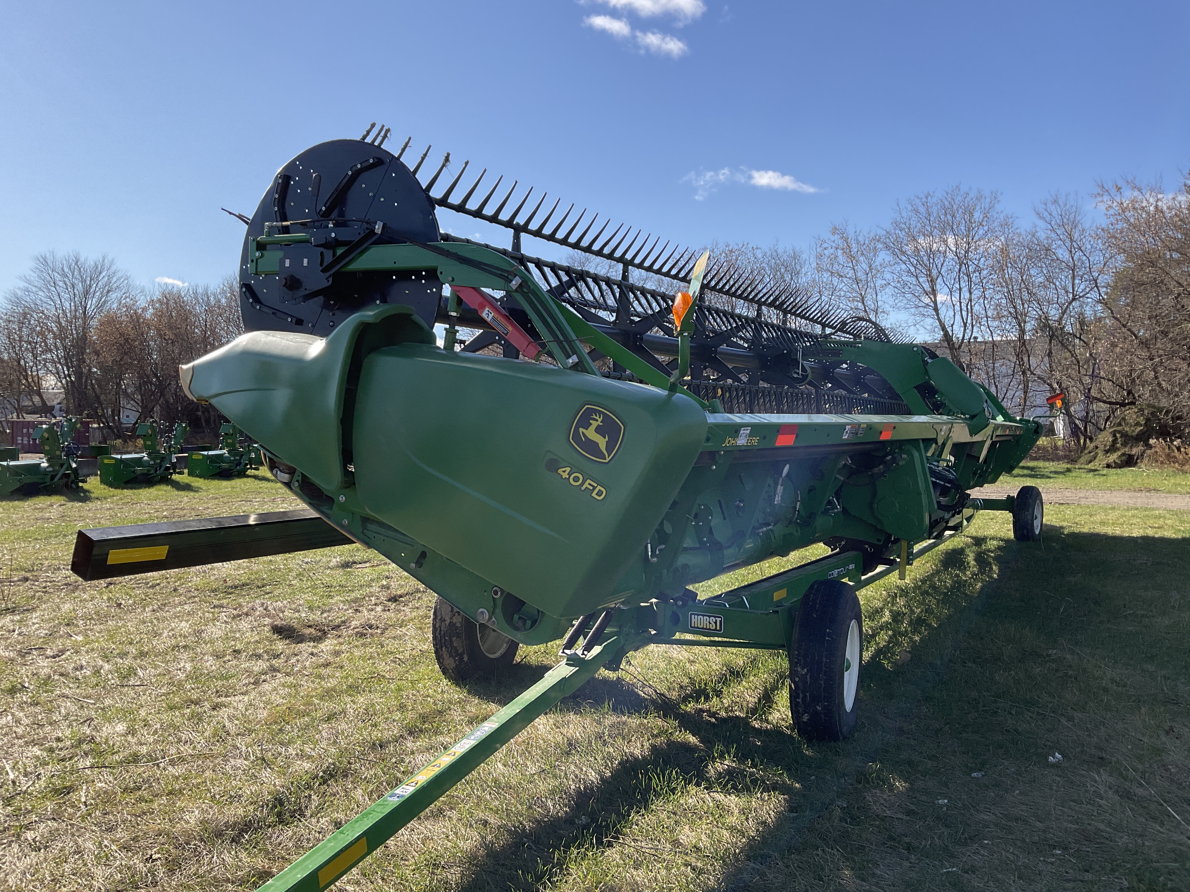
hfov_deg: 61.7
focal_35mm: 29
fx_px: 997
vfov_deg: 48.2
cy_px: 446
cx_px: 595
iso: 16
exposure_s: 1/1490
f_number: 1.8
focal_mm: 3
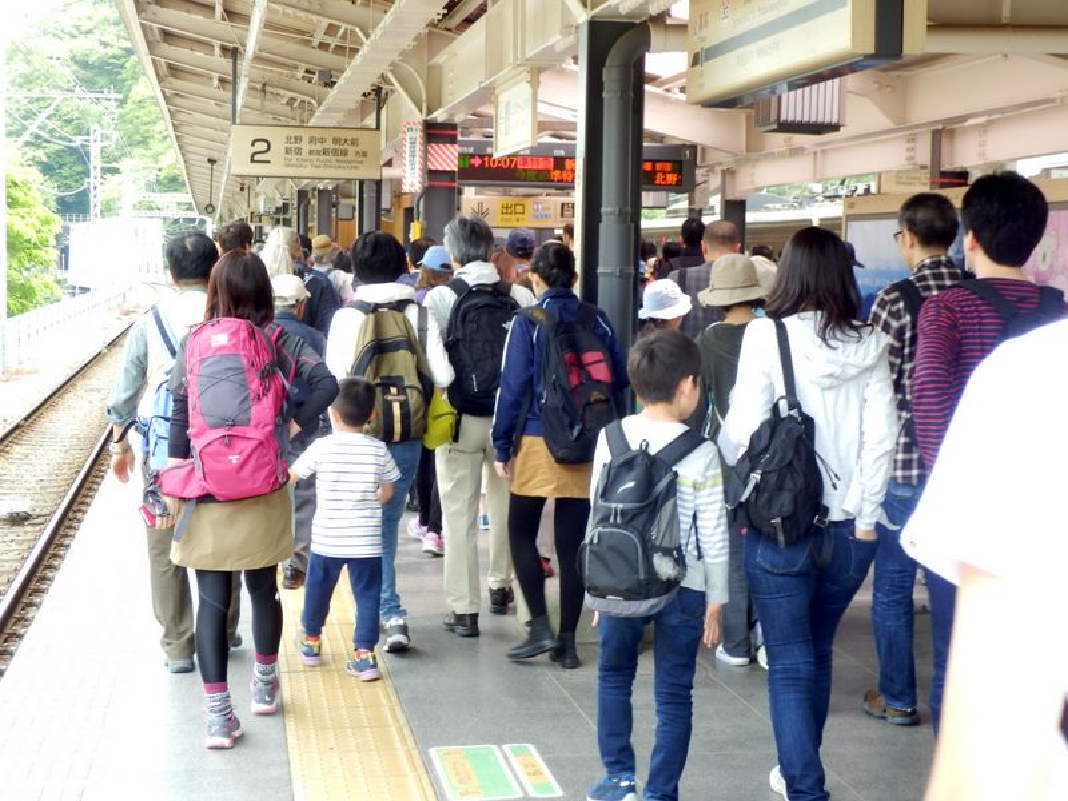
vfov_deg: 21.3
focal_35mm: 69
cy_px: 400
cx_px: 534
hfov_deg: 28.2
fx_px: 2129
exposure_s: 1/80
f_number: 4.8
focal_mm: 12.3
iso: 200
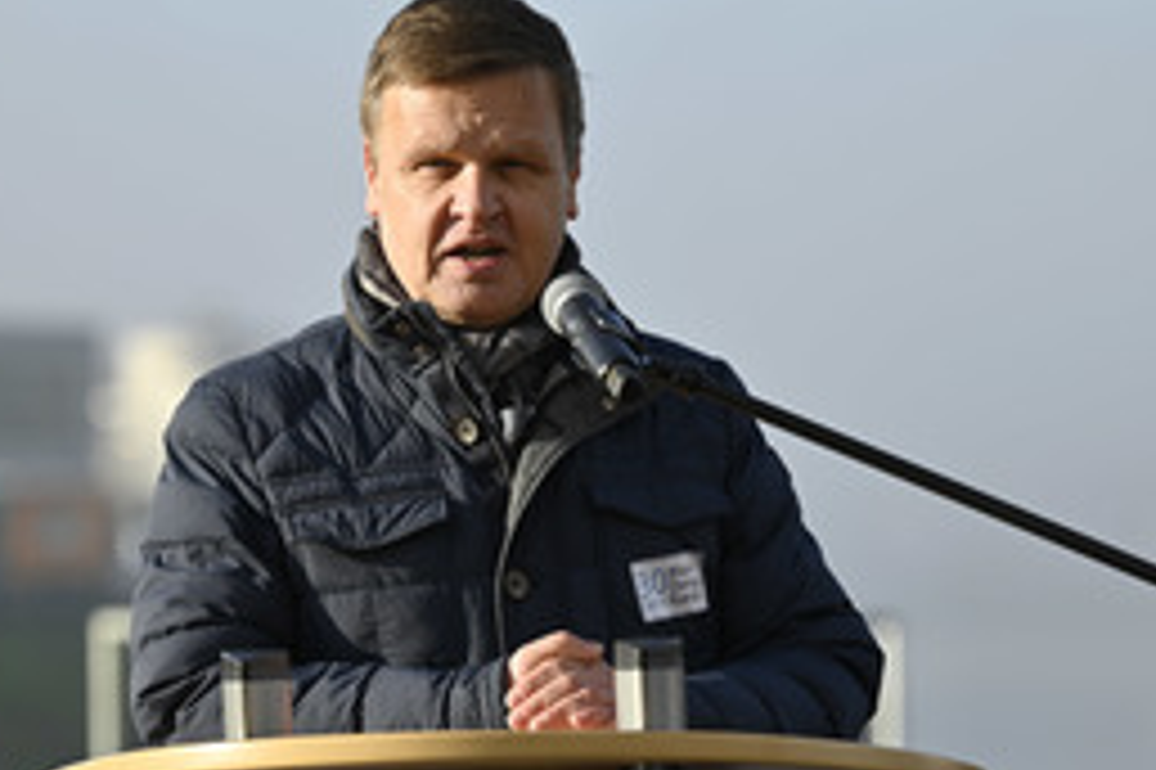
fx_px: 6482
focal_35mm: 202
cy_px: 594
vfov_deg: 6.8
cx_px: 479
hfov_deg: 10.2
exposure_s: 1/1250
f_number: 2.8
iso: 64
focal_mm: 115
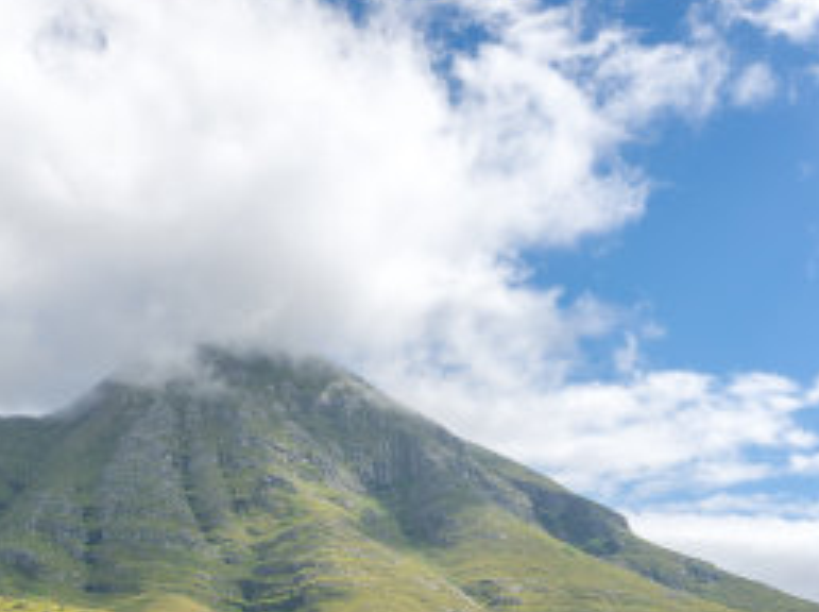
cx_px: 121
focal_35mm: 55
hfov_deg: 33.6
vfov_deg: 25.1
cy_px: 626
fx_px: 1299
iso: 100
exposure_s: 1/1600
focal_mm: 16
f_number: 3.5
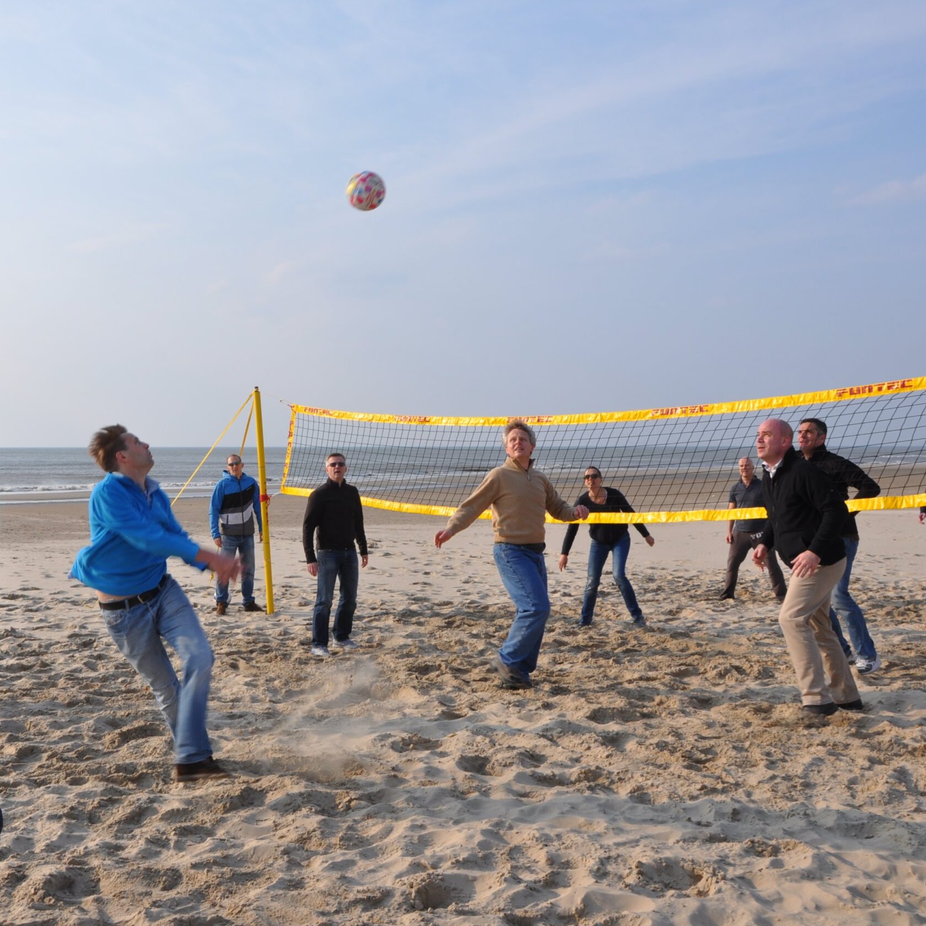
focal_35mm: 41
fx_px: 1230
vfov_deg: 41.3
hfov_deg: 40.6
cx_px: 291
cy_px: 461
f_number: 13
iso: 200
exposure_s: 1/160
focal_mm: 21
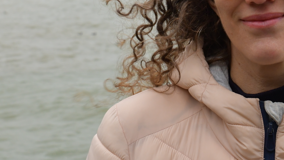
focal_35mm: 125
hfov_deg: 17.0
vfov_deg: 9.6
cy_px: -7
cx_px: 234
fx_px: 941
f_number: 7.1
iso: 800
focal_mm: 36
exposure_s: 1/320
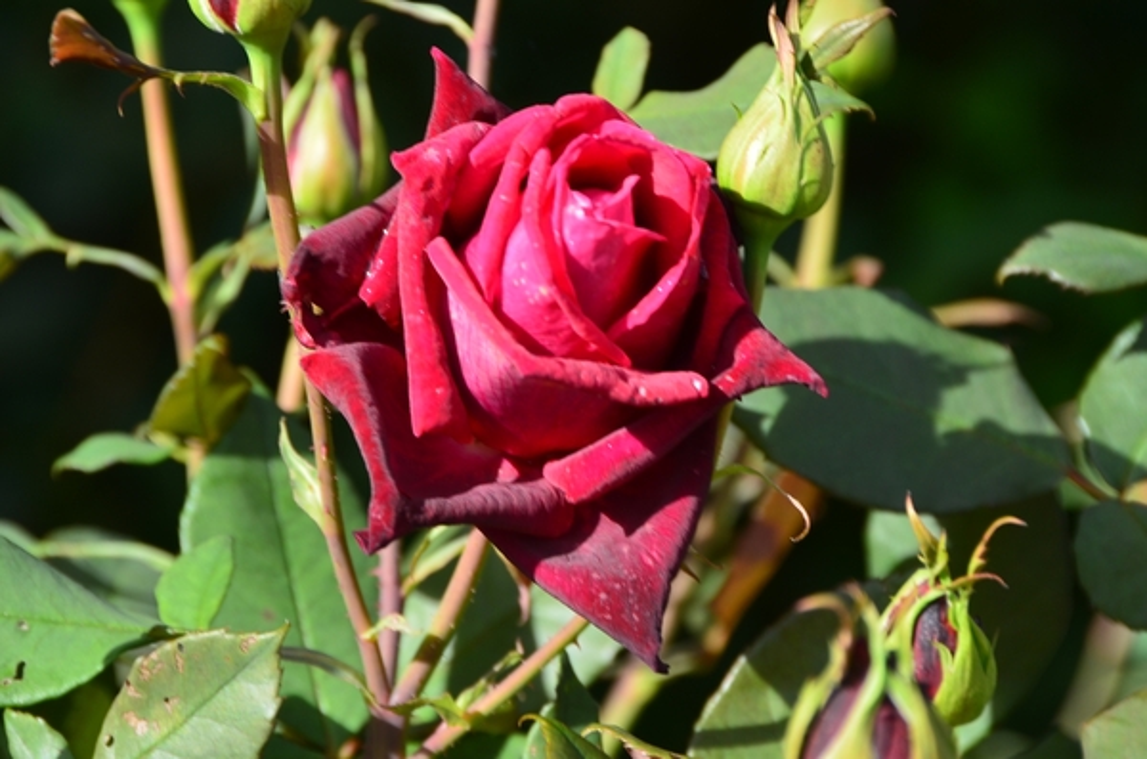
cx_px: 574
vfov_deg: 4.6
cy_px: 380
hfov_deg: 6.9
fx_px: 9536
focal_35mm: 300
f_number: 10
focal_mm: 200
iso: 280
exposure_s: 1/250
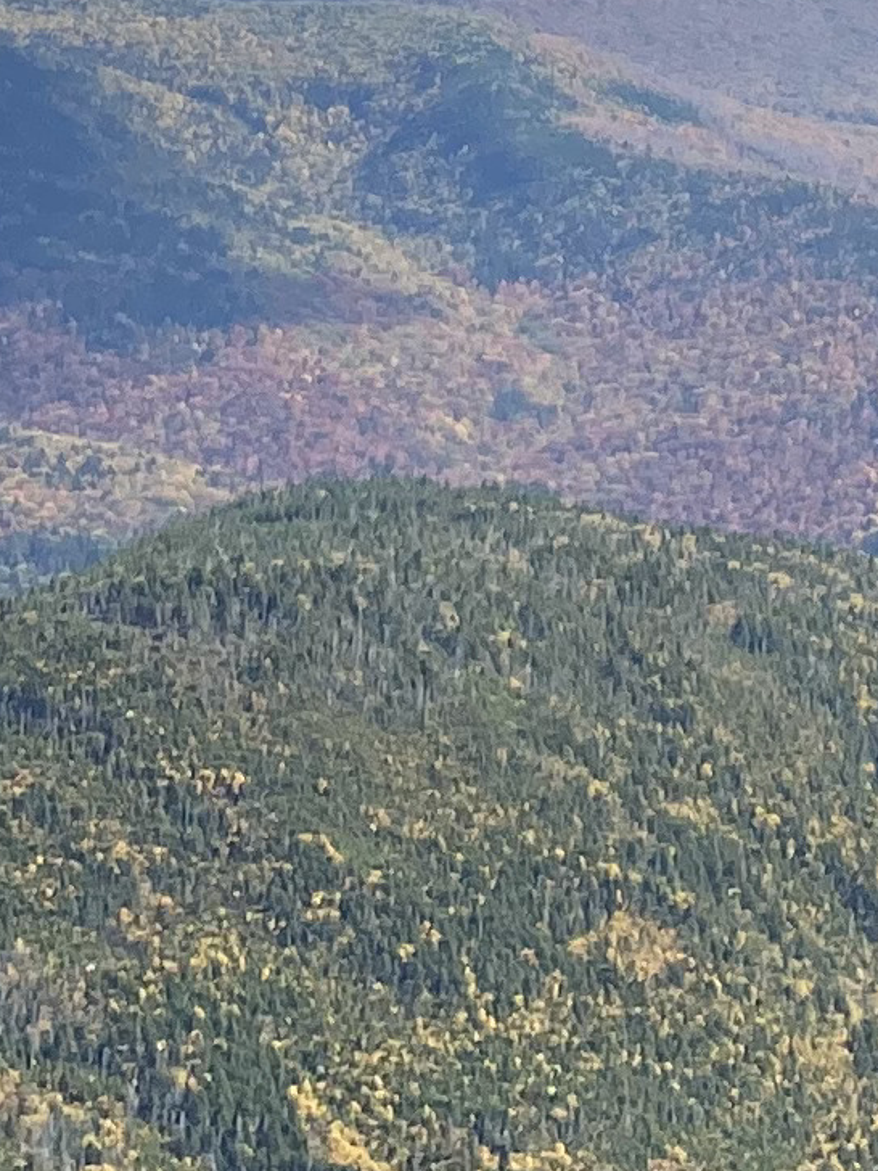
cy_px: -758
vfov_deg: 12.8
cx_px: 979
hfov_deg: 10.2
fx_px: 4870
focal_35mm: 144
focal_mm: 4.25
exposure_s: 1/2513
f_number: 1.8
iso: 32
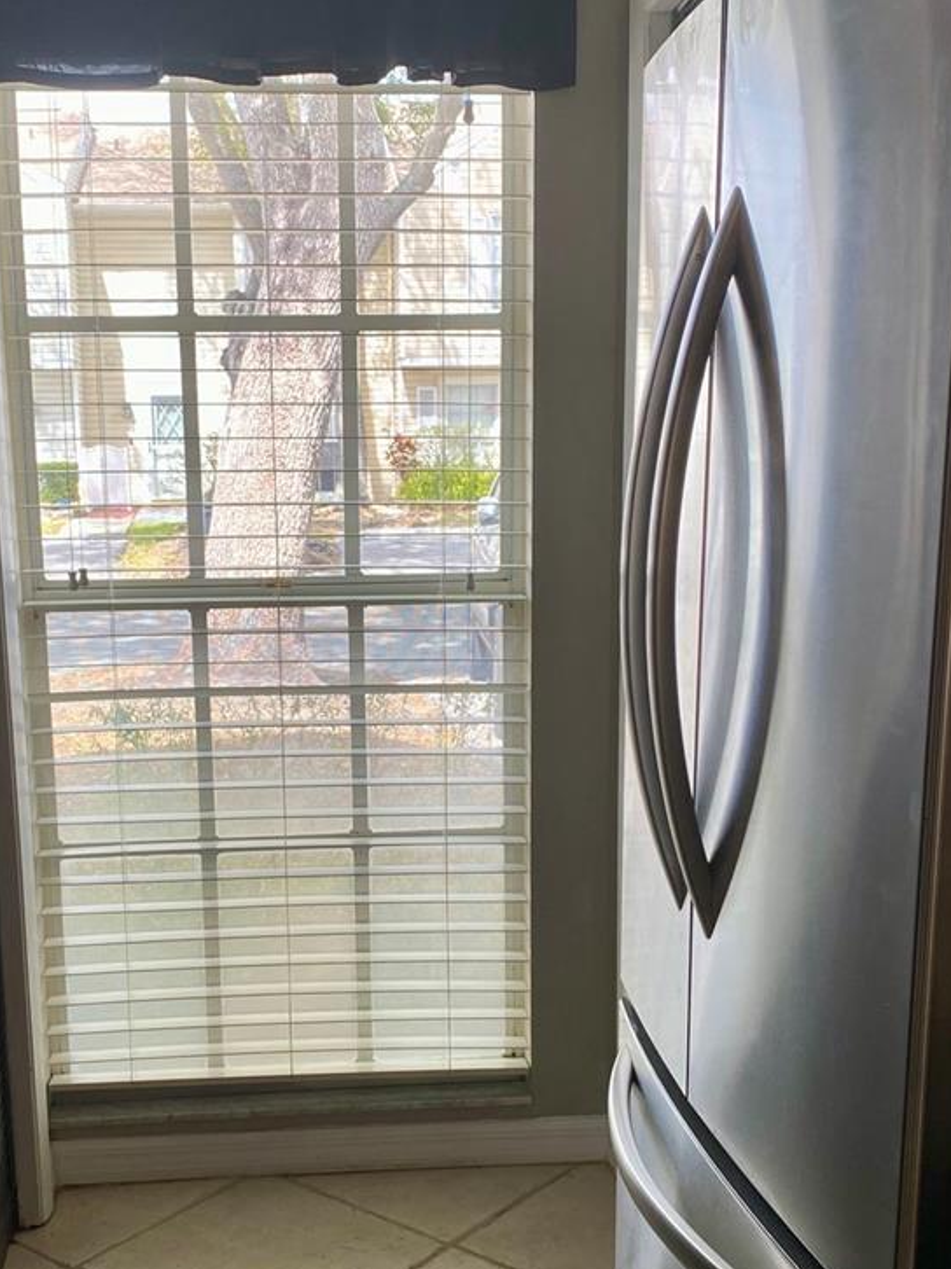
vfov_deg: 43.7
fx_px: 1576
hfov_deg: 33.5
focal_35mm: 43
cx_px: 390
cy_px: 736
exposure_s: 1/178
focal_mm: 4.25
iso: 32
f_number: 1.8
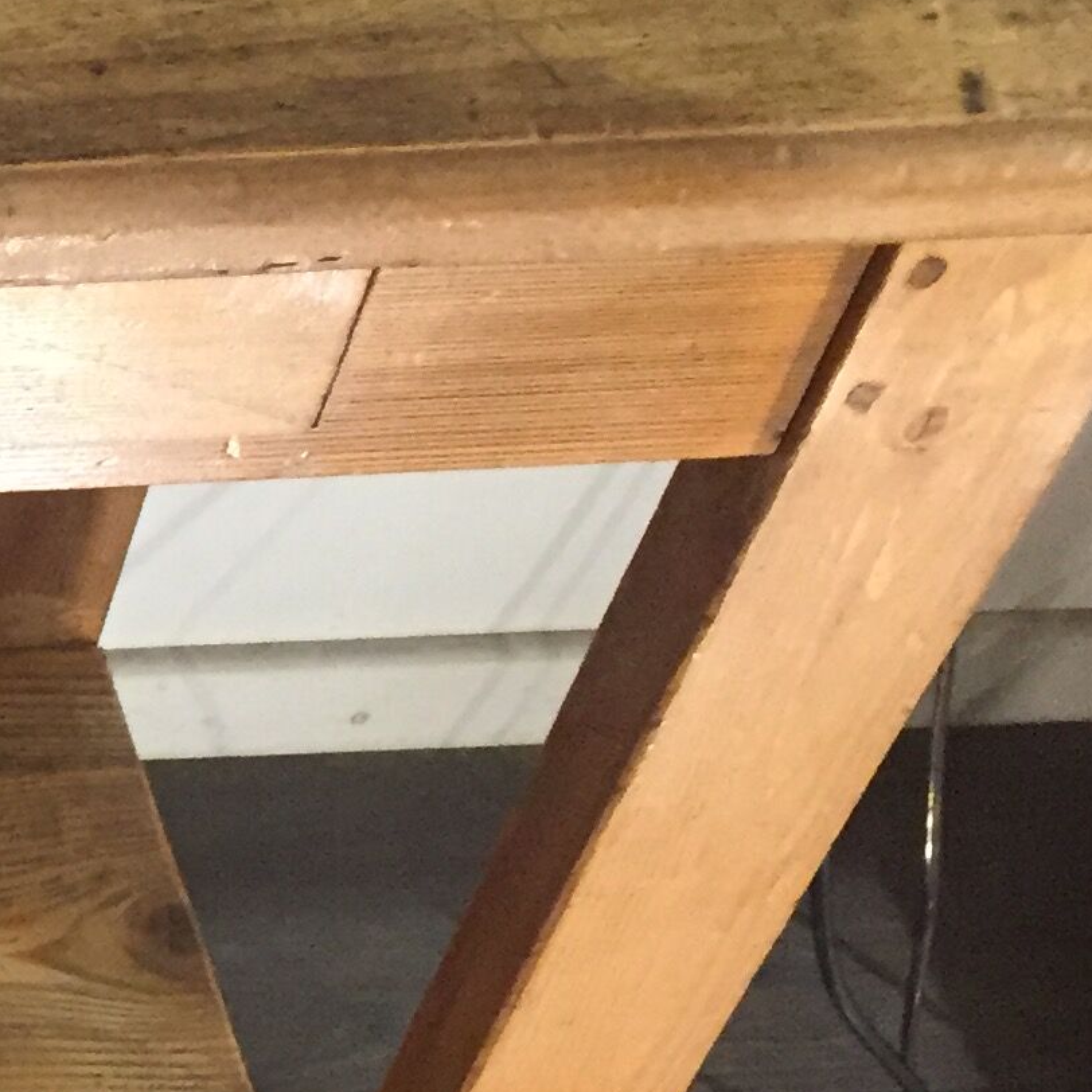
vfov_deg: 16.9
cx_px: -862
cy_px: 367
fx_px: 3676
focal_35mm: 103
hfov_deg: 14.8
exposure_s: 1/33
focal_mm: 4.15
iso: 250
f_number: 2.2
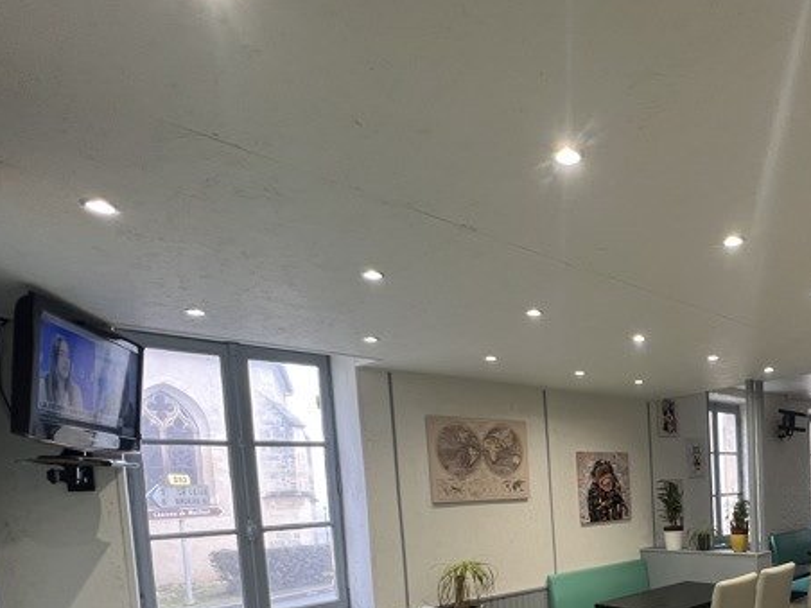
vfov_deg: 53.2
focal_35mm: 23
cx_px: 651
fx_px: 539
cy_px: 522
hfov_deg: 66.9
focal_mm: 1.57
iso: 200
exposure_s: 1/100
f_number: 1.8
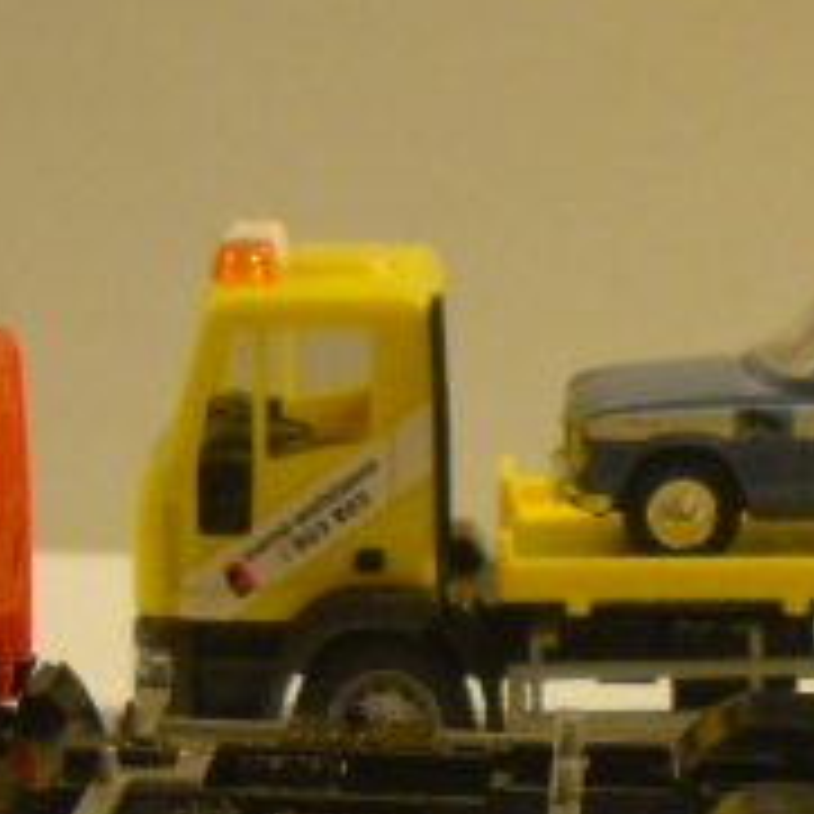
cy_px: 742
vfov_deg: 13.5
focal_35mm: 128
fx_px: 3405
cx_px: 792
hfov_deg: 13.5
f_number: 3.1
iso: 400
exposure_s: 1/10
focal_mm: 6.72
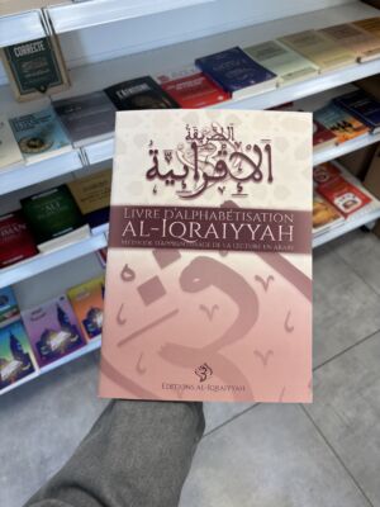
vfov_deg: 67.3
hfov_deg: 53.1
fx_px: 381
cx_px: 190
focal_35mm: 26
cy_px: 254
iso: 50
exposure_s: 1/100
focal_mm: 5.96
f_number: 1.6
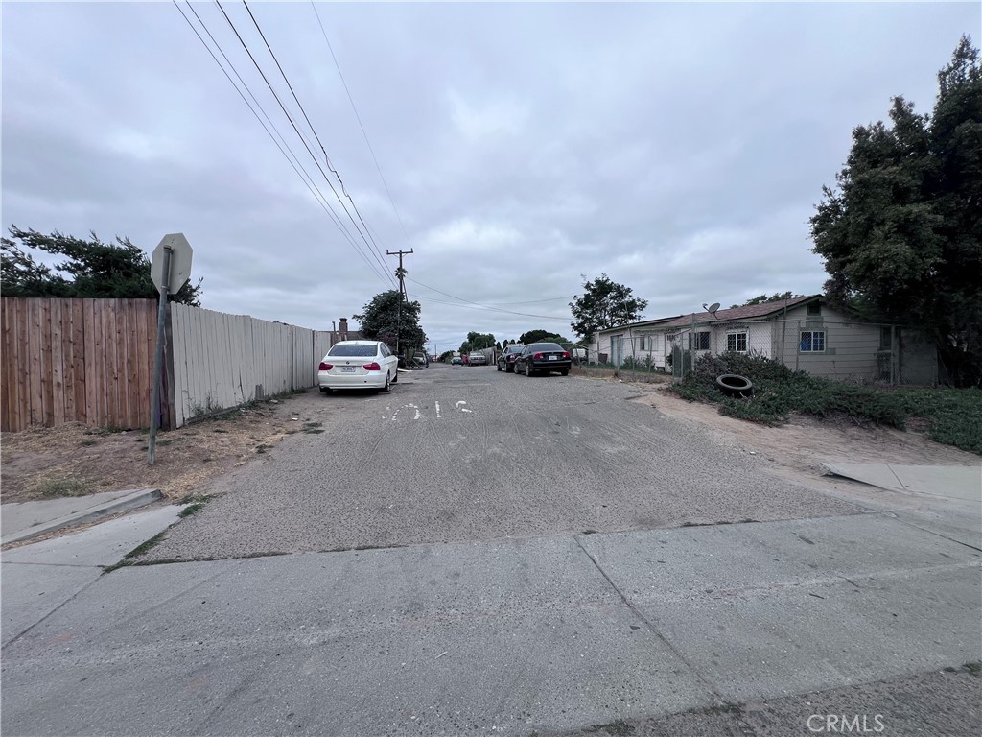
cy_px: 368
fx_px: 369
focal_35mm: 13
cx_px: 491
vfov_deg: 89.9
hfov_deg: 106.2
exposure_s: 1/2273
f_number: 1.8
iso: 32
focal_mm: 1.57
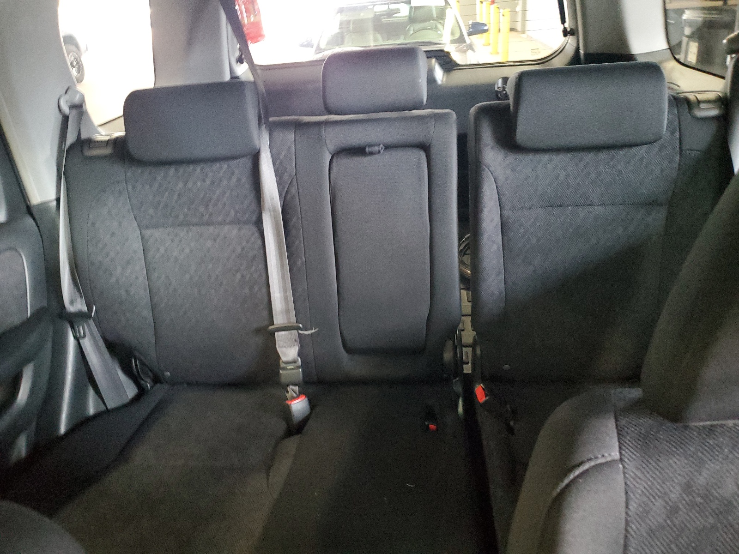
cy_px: 277
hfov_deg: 67.3
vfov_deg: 53.1
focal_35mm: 26
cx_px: 370
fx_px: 555
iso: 714
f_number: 1.5
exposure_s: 1/15
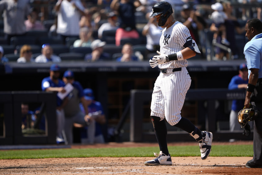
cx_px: 131
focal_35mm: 400
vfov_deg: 3.4
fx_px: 2911
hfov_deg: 5.2
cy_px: 88
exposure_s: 1/2500
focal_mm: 400
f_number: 2.8
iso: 160
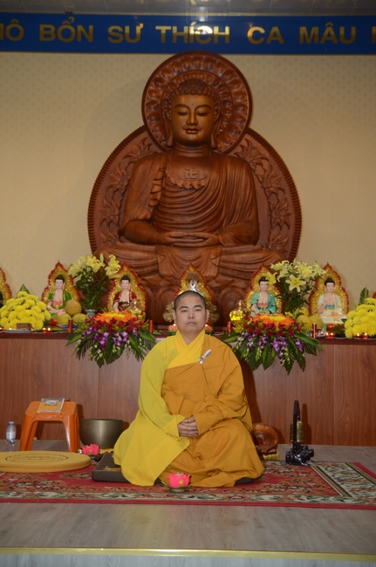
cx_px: 188
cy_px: 284
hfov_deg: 25.7
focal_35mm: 52
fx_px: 826
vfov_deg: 37.9
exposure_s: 1/200
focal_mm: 35
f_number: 2.8
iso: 800
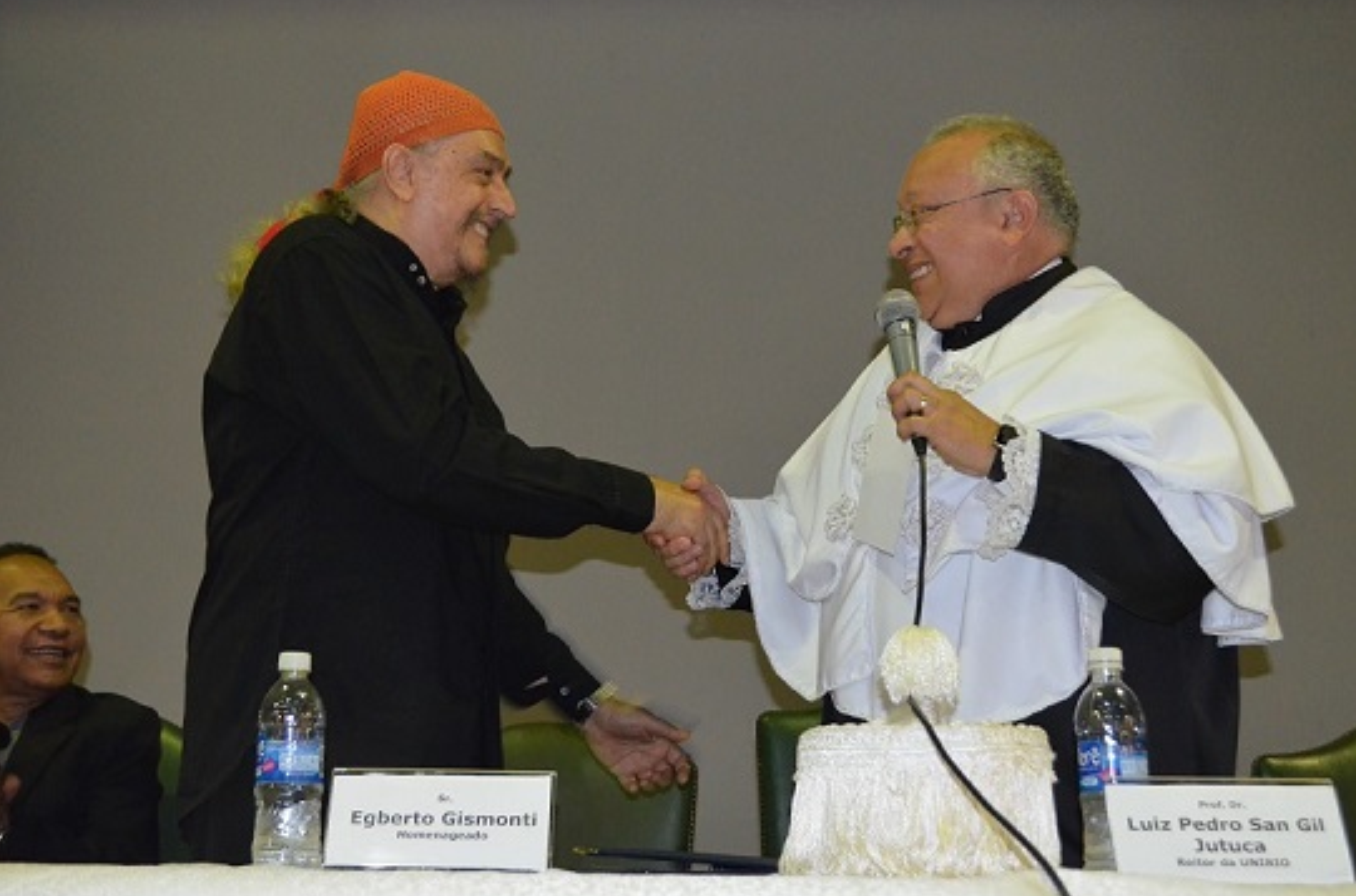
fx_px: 1878
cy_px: 458
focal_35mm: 50
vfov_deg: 26.8
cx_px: 670
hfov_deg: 39.7
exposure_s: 1/60
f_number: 4.5
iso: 3200
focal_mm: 30
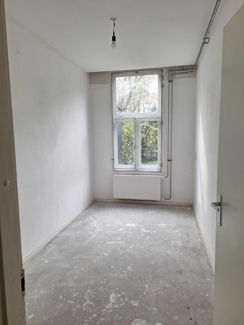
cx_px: 122
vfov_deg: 73.9
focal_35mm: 23
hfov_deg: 58.9
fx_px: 216
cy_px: 162
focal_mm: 5.54
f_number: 1.8
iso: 64
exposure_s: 1/100
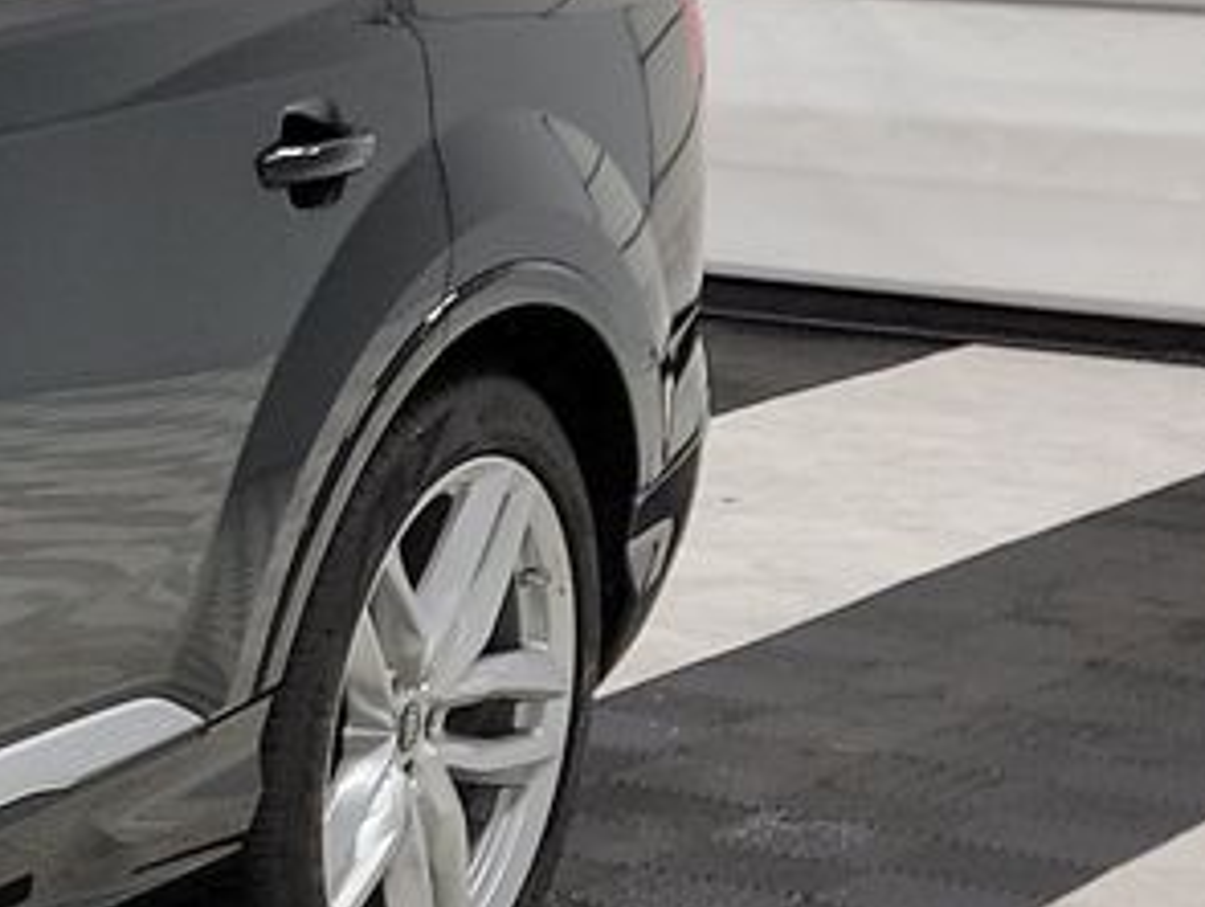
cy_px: 695
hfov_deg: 12.3
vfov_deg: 11.4
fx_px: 4531
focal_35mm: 130
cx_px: -1609
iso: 50
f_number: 1.8
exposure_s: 1/59
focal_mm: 6.7
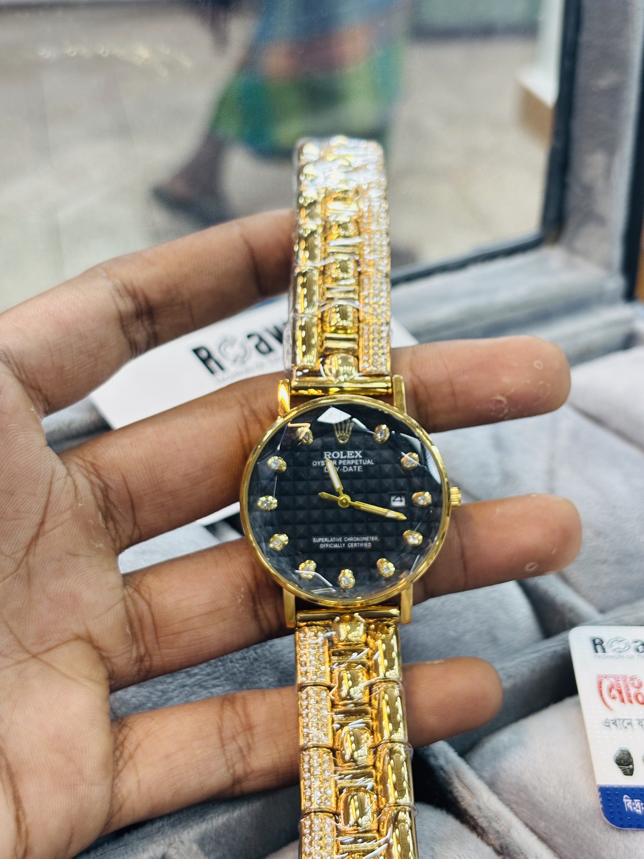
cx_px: 322
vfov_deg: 36.8
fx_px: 1290
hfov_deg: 28.0
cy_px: 430
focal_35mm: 52
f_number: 1.6
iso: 50
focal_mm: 5.96
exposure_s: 1/99
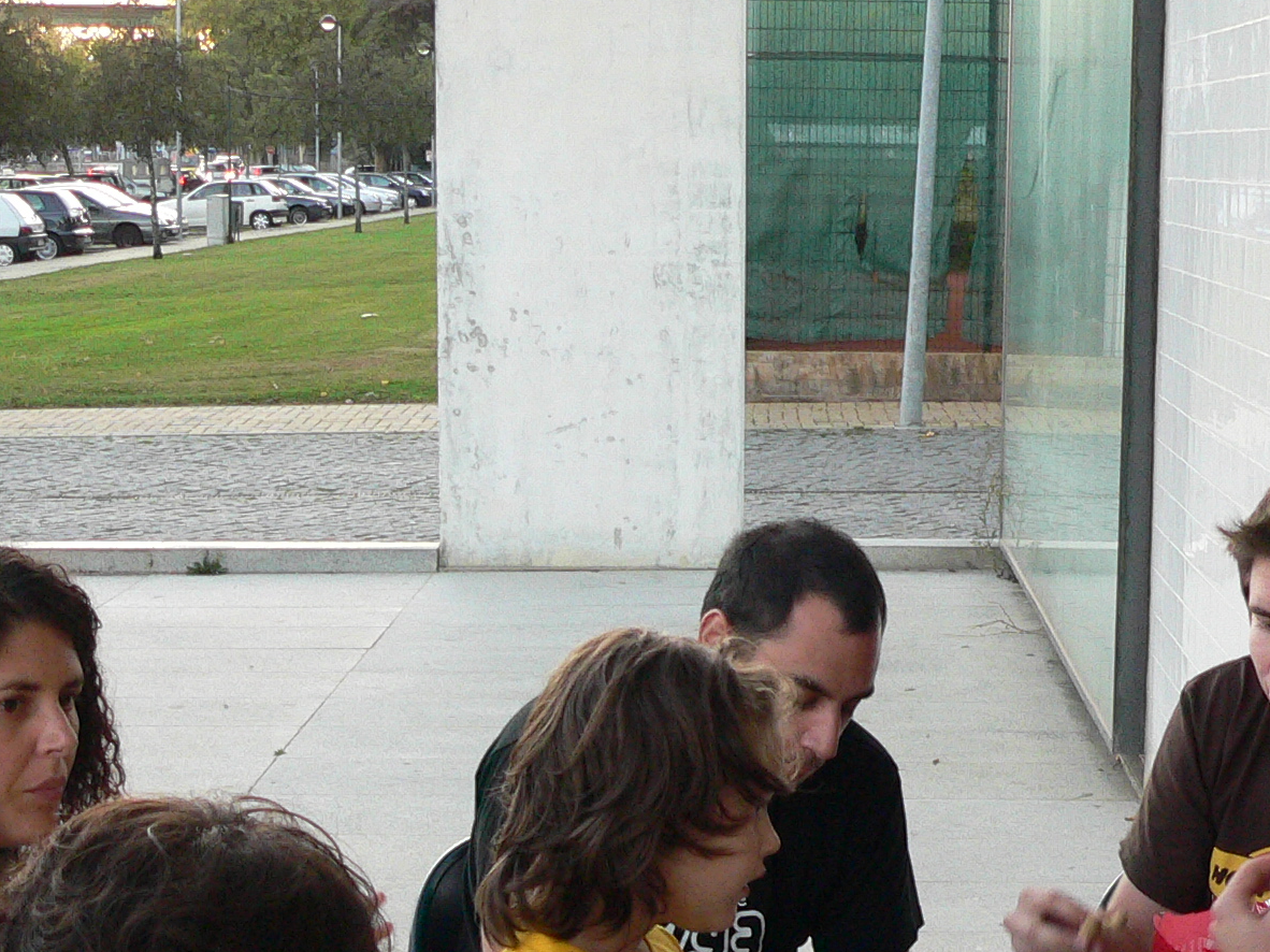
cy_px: 775
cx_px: 867
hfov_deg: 24.9
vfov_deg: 18.7
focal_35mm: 78
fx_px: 2861
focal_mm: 6
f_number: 2.8
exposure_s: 1/60
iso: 200
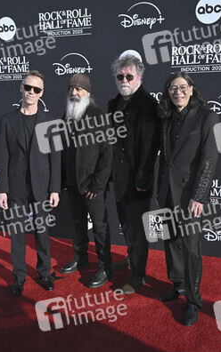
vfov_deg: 54.0
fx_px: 346
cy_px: 177
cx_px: 107
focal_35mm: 36
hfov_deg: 35.4
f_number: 10
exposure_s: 1/320
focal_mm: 35
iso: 200
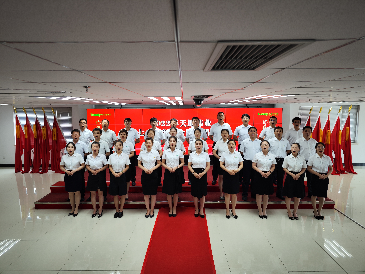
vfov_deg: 58.9
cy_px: 137
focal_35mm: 23
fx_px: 243
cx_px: 182
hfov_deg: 73.9
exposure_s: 1/100
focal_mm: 8.7
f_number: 1.9
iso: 128
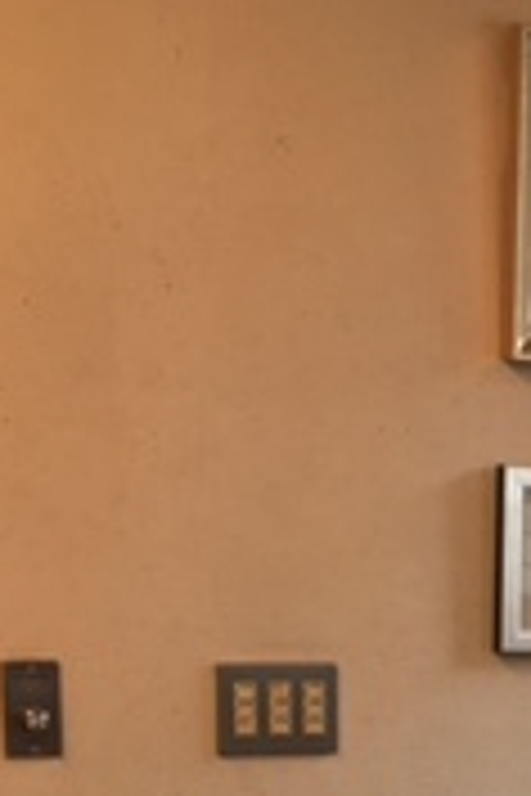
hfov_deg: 11.6
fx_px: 2411
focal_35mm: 109
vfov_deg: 17.7
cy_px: 1003
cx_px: 986
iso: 32
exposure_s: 1/40
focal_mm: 4.15
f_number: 2.2
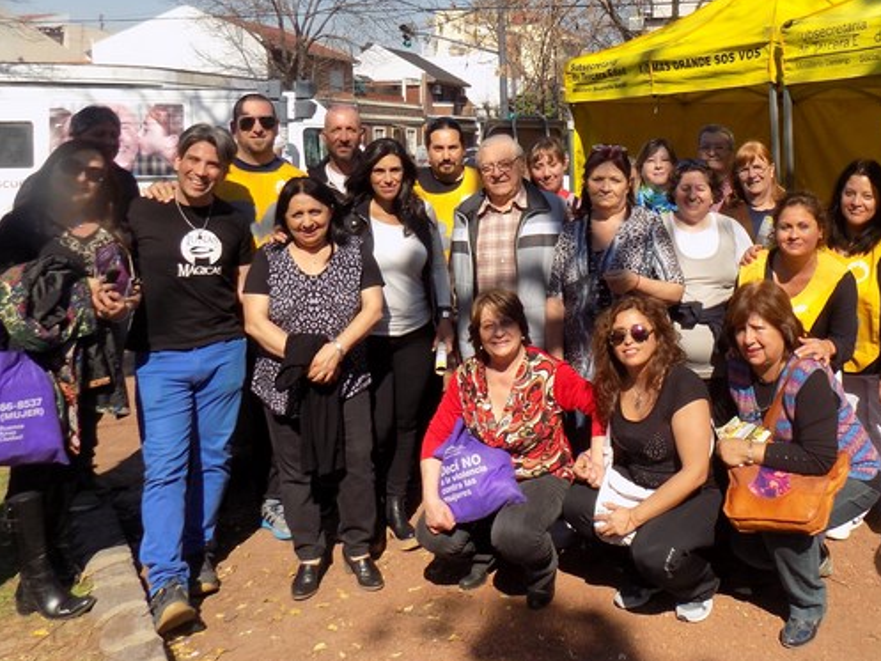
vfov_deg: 37.8
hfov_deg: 48.8
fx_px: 942
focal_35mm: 37
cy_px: 170
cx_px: 620
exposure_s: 1/1000
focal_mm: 4
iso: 80
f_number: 3.1
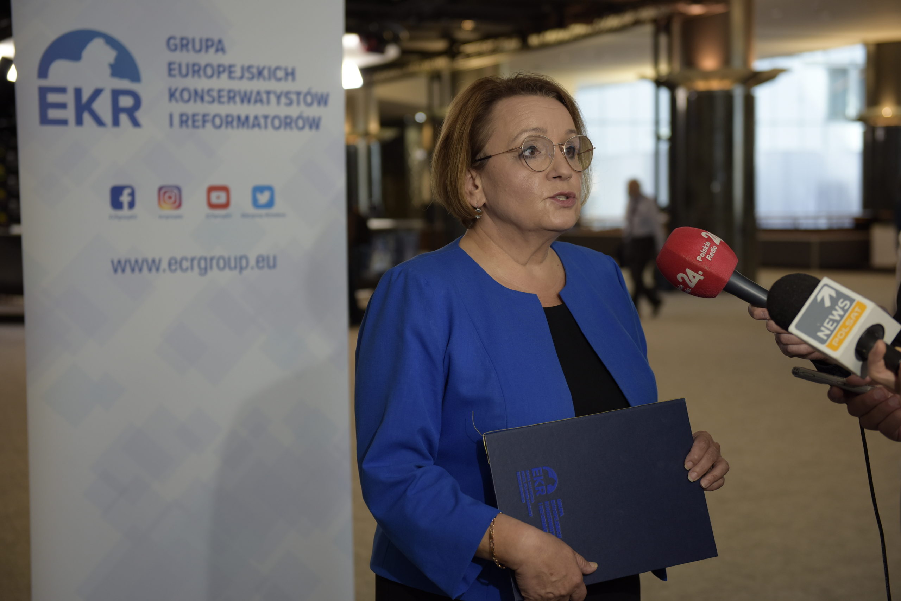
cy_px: 300
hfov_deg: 35.6
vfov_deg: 24.2
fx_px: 1402
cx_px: 450
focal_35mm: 56
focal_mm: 56
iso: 640
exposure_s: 1/250
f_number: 3.5
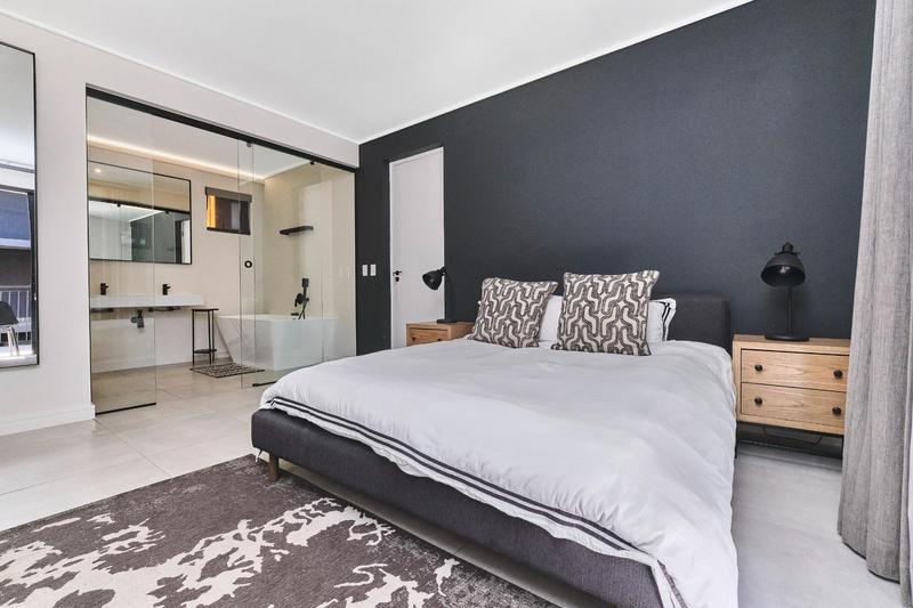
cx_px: 456
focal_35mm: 15
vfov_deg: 77.3
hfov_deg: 100.4
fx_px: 380
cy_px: 304
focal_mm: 10
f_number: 8
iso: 800
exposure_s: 1/100
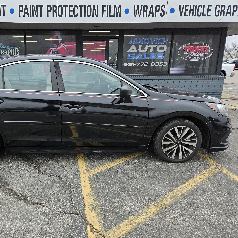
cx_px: 63
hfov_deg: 52.0
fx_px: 233
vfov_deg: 54.0
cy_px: 119
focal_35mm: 30
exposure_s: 1/120
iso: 25
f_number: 1.8
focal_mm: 5.4
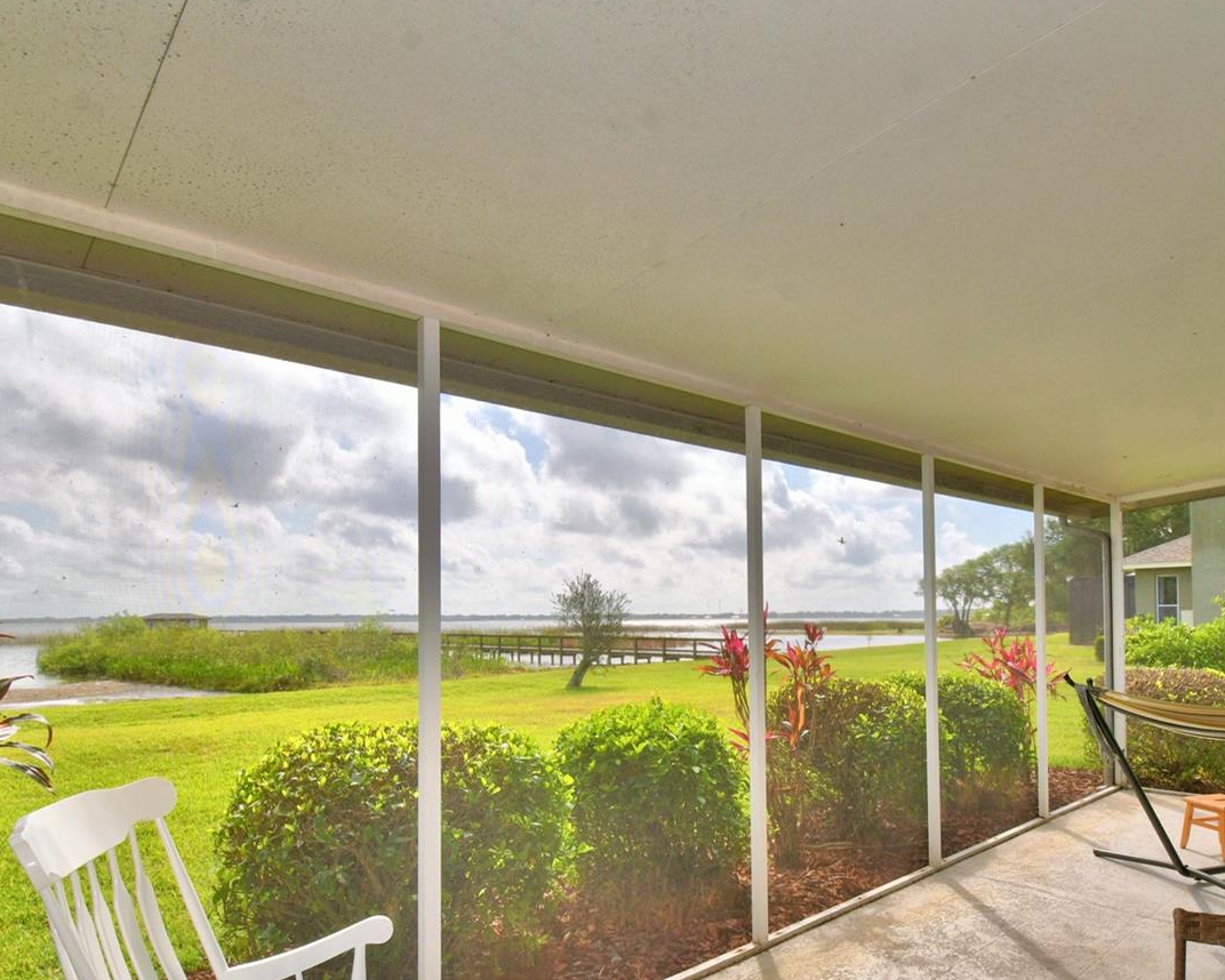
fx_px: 761
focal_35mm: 21
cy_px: 596
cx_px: 727
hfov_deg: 76.9
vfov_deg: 64.8
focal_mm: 10
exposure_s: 1/250
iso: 100
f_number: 11
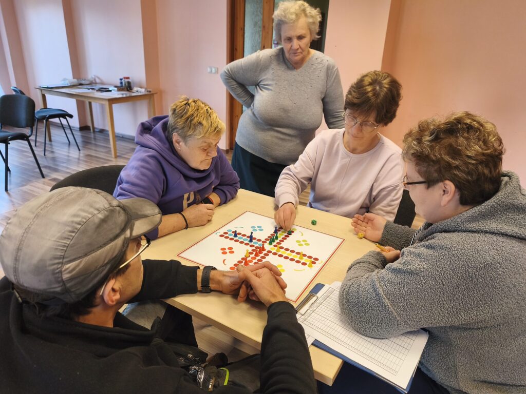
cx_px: 263
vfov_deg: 58.9
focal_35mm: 23
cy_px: 197
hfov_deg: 73.9
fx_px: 349
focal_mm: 6.18
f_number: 1.65
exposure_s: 1/50
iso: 320
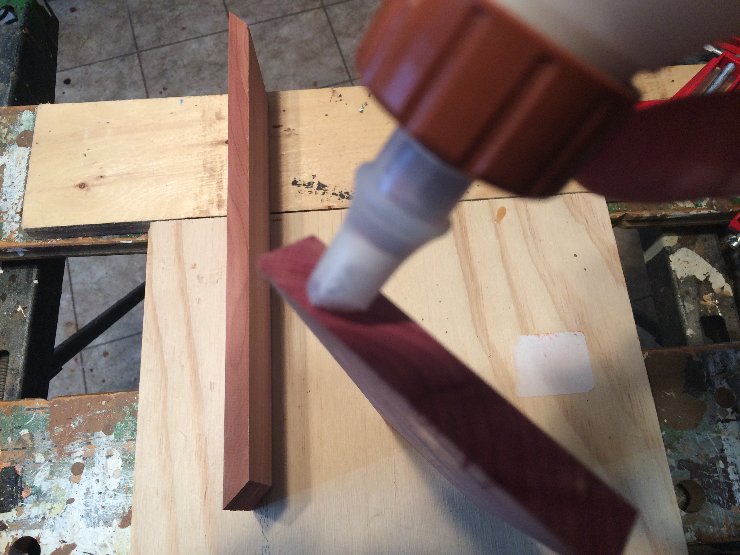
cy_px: 278
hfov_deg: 61.7
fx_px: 620
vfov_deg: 48.2
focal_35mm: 29
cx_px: 370
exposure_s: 1/30
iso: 100
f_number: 2.2
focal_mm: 4.15
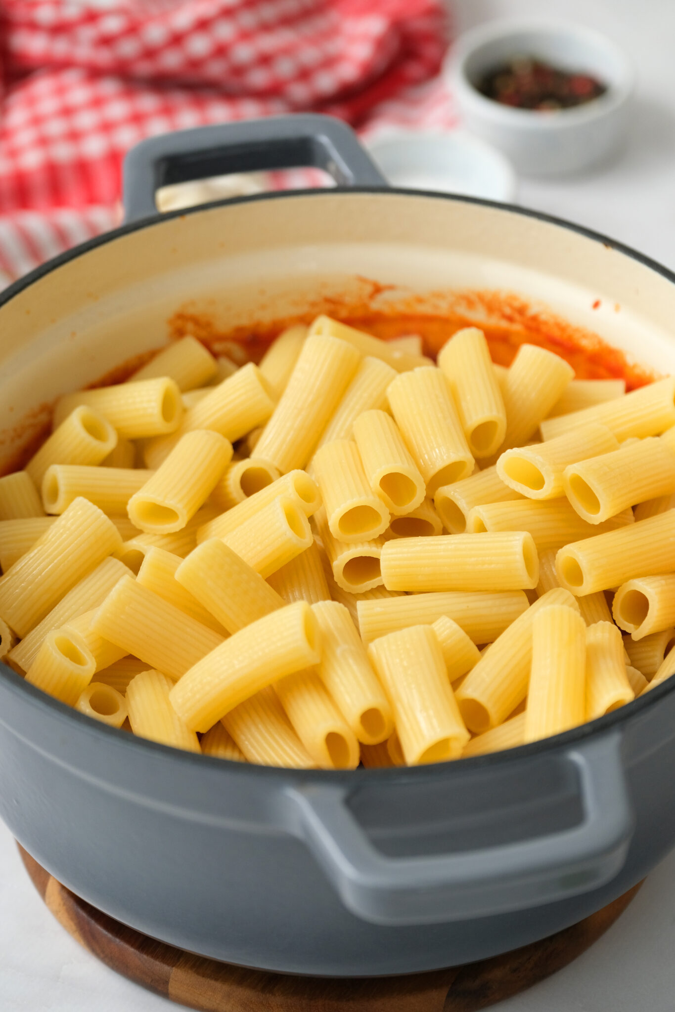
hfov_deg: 11.8
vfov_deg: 17.6
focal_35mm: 116
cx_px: 338
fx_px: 3263
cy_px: 506
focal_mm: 77.3
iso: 640
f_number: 3.2
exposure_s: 1/125
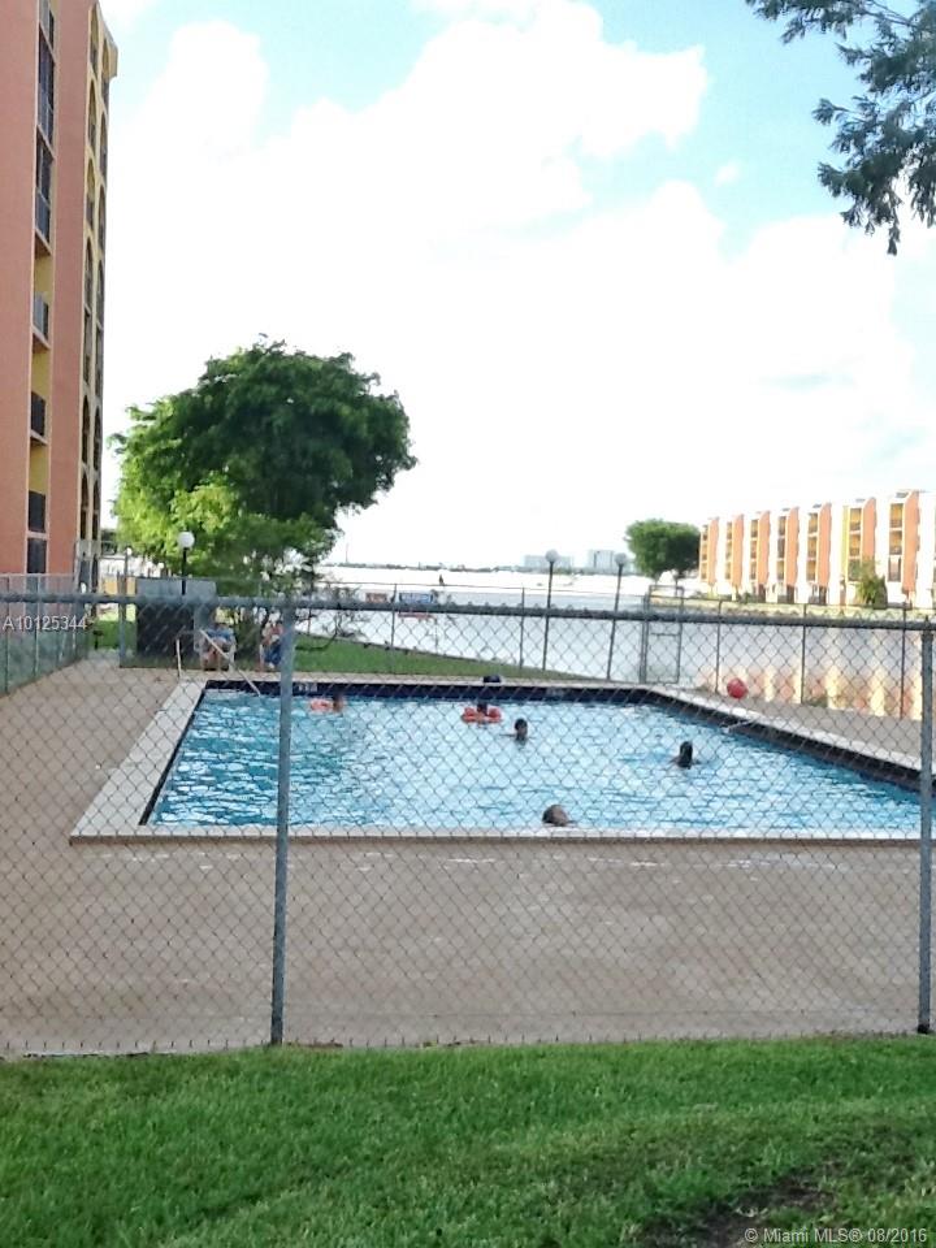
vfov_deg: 42.9
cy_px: 624
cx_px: 468
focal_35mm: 44
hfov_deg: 32.9
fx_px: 1586
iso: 40
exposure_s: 1/581
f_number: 2.4
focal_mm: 2.03
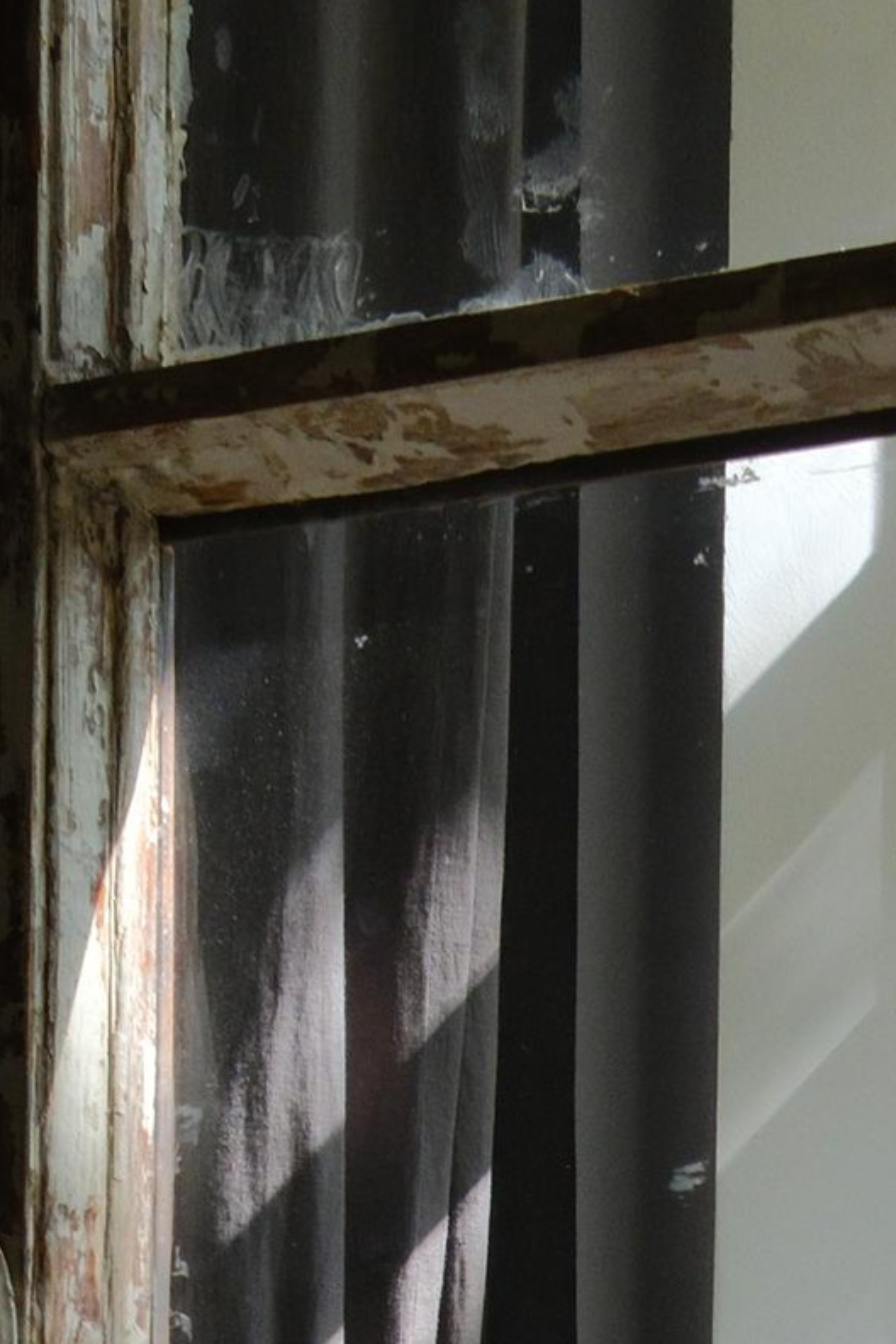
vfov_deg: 10.3
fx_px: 7055
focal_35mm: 189
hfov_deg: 7.2
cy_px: 2376
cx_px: 1023
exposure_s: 1/125
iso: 800
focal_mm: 26
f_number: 9
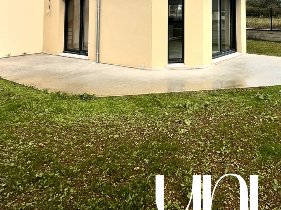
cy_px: 1
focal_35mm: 31
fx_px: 252
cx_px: 207
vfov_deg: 40.0
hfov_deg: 55.9
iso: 50
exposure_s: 1/1233
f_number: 2.2
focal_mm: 2.22
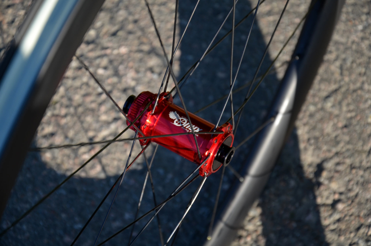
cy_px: 123
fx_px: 1311
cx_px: 186
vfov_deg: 10.7
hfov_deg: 16.1
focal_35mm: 128
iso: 320
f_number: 5.6
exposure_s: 1/500
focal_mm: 85
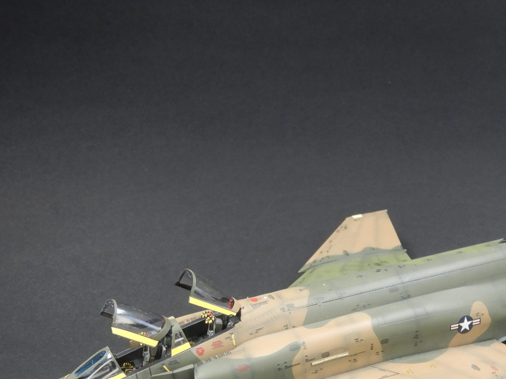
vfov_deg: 23.4
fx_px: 892
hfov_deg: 31.6
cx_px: 287
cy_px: 339
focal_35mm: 61
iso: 140
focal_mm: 6.1
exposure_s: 1/30
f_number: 4.2
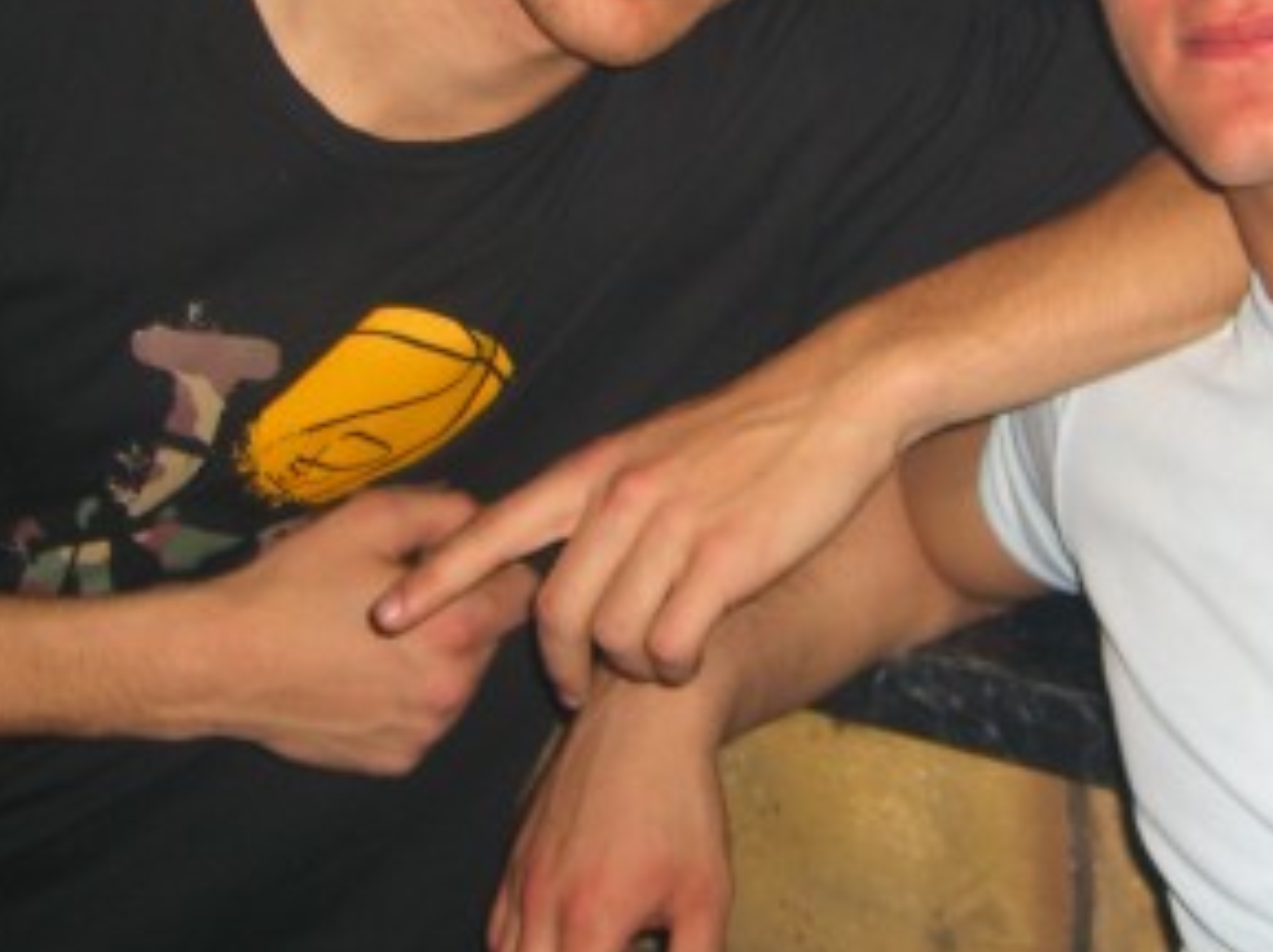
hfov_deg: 24.6
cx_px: 868
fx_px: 2902
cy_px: 159
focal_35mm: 79
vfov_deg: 18.4
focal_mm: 7.9
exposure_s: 1/60
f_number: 2.8
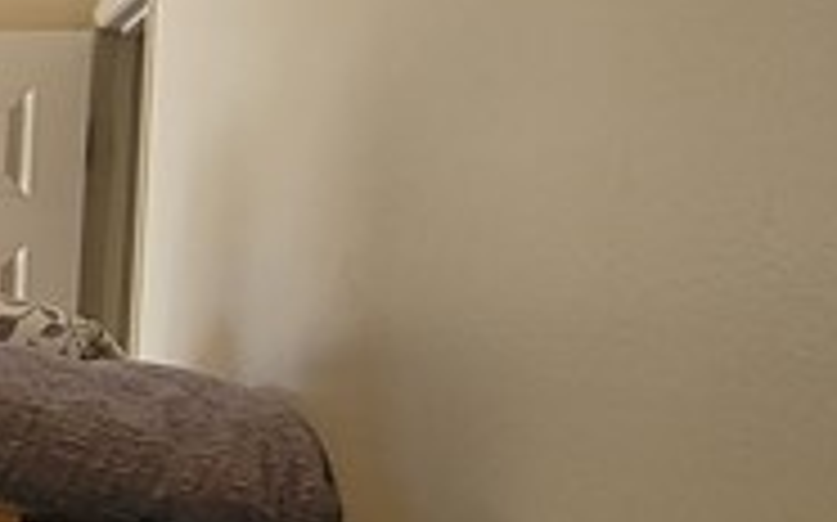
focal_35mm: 76
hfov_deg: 20.8
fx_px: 1733
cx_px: -580
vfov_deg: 17.0
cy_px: 387
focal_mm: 1.74
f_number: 2.2
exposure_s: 1/60
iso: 64
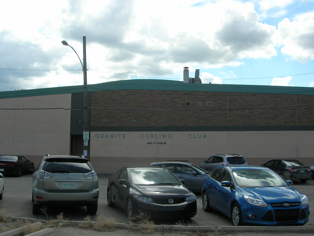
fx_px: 345
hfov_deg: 49.0
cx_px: 157
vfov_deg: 37.7
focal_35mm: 38
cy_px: 118
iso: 64
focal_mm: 7.8
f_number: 4.8
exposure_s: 1/540
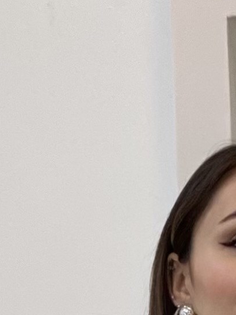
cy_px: 975
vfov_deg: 5.0
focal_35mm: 379
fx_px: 3443
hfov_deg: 3.9
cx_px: 244
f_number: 2
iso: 64
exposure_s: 1/100
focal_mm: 6
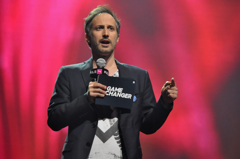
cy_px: 80
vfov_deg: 4.6
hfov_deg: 6.9
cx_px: 120
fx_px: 1997
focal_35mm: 300
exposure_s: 1/80
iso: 1600
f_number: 8
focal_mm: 200
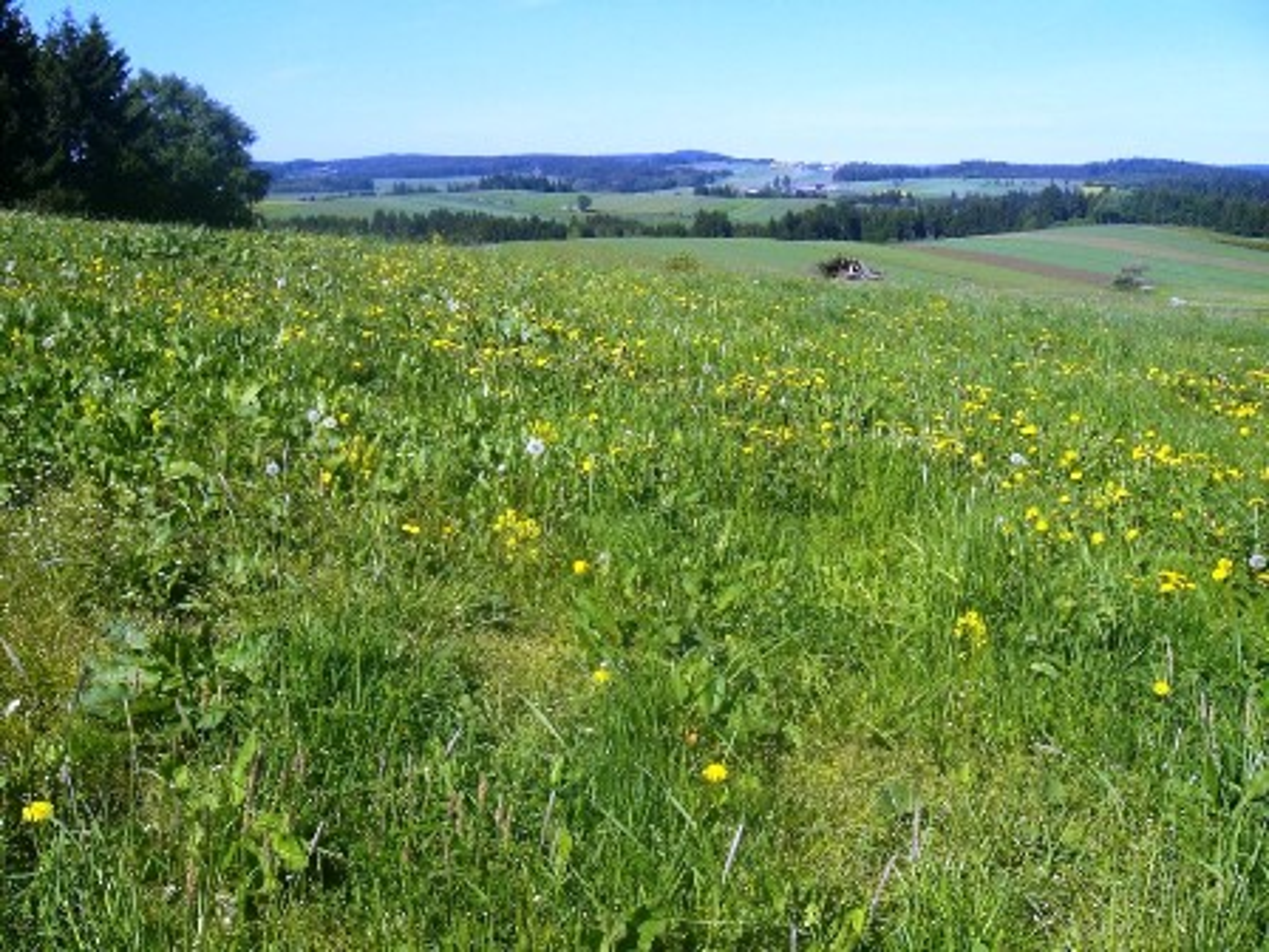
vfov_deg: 37.7
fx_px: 1393
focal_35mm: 38
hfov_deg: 49.0
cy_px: 476
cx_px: 634
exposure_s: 1/640
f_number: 4.4
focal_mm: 6.3
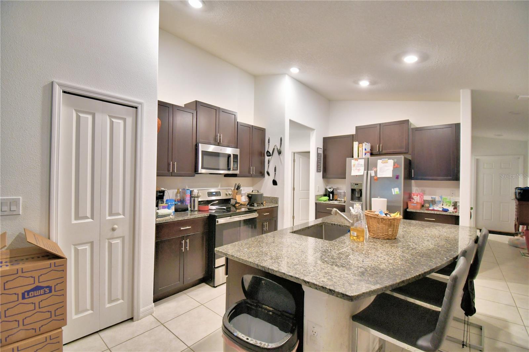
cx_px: 264
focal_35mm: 15
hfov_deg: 100.4
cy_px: 176
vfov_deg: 77.3
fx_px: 220
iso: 560
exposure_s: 1/30
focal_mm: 10
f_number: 4.5
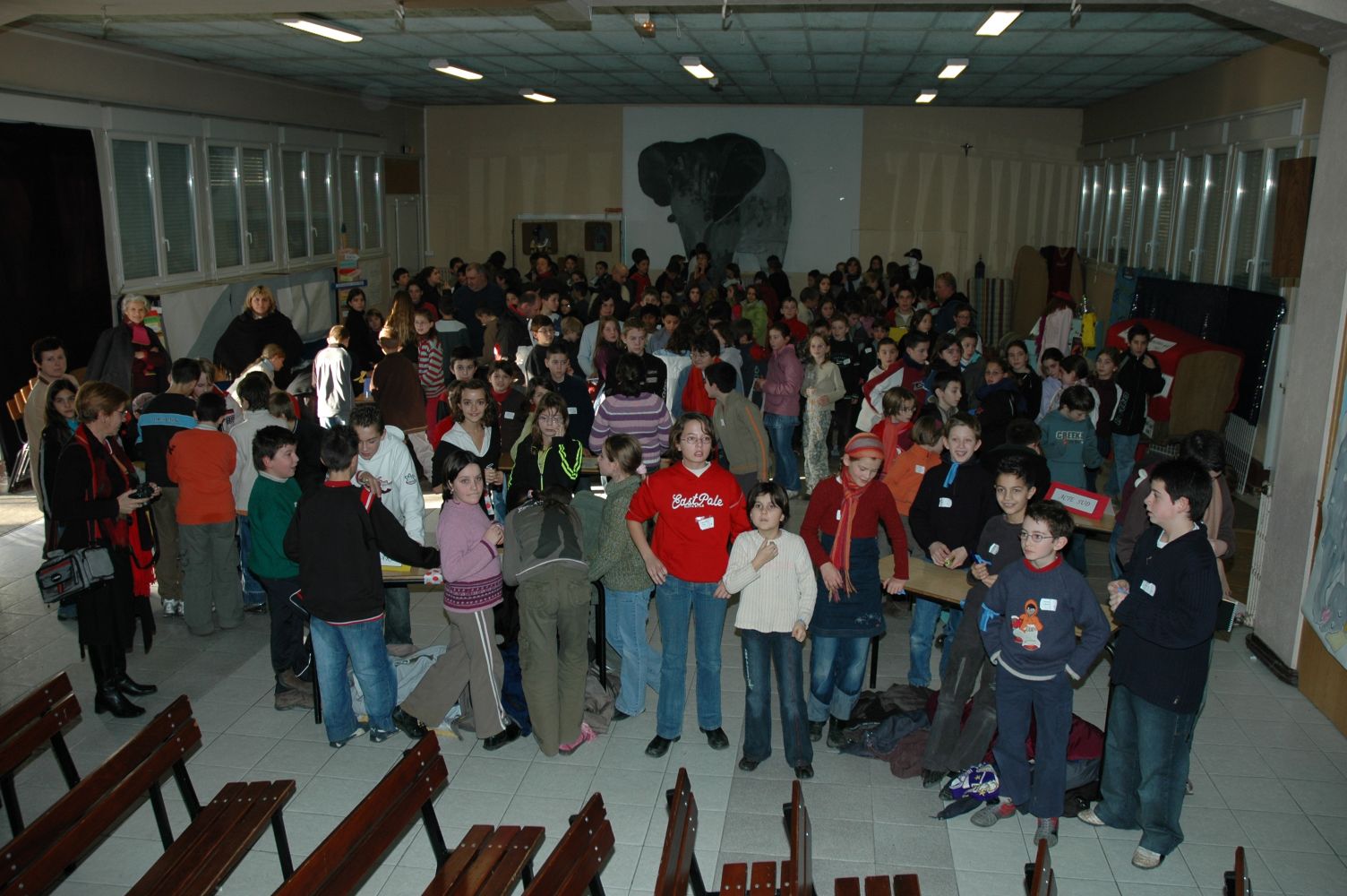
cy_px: 448
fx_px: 1234
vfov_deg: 39.9
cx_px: 674
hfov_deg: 57.3
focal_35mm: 33
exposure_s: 1/60
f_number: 4
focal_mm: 22
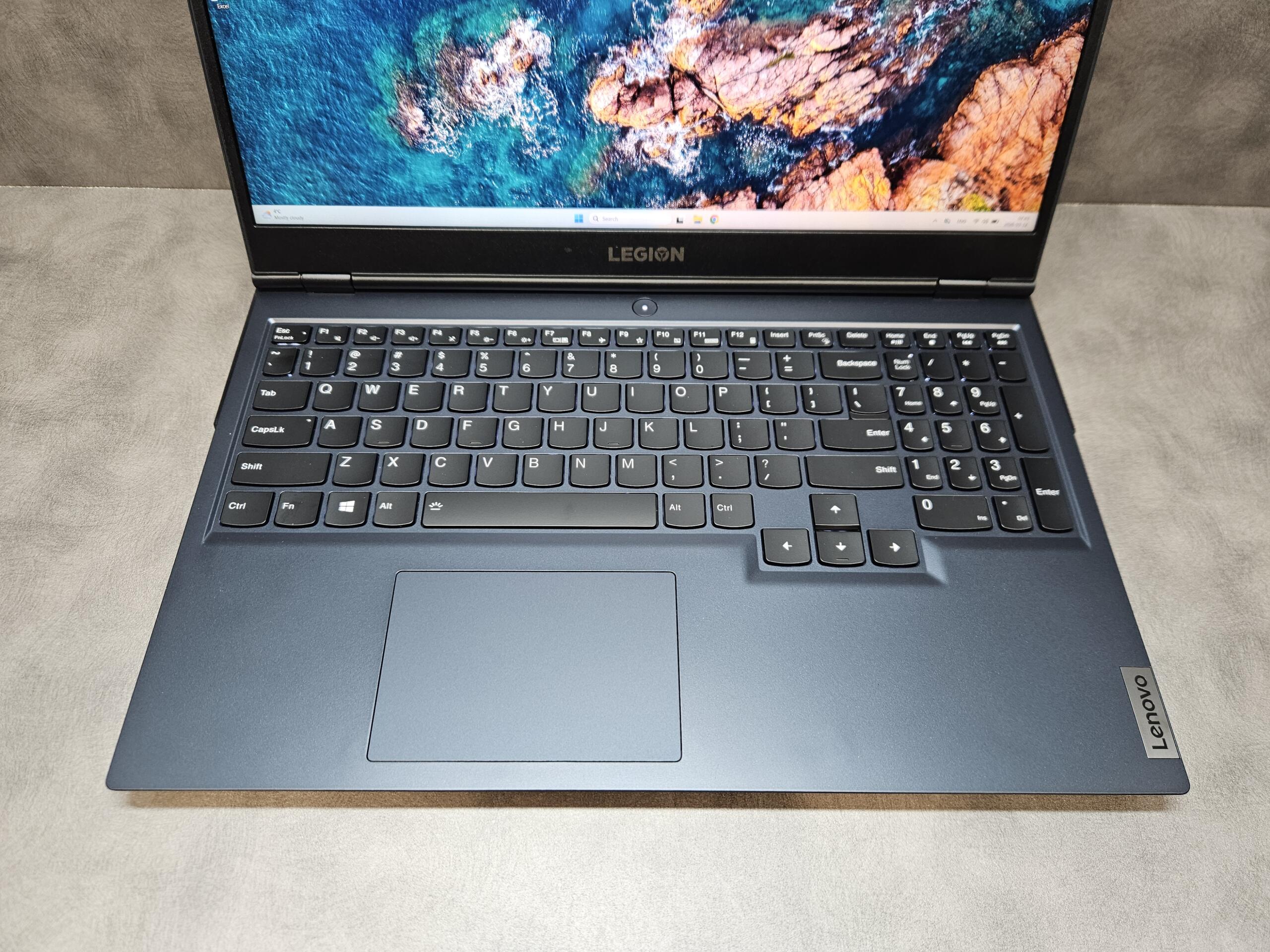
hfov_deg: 73.9
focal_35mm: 23
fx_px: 844
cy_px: 476
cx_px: 635
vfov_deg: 58.9
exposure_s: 1/100
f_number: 1.8
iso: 200
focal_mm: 5.4
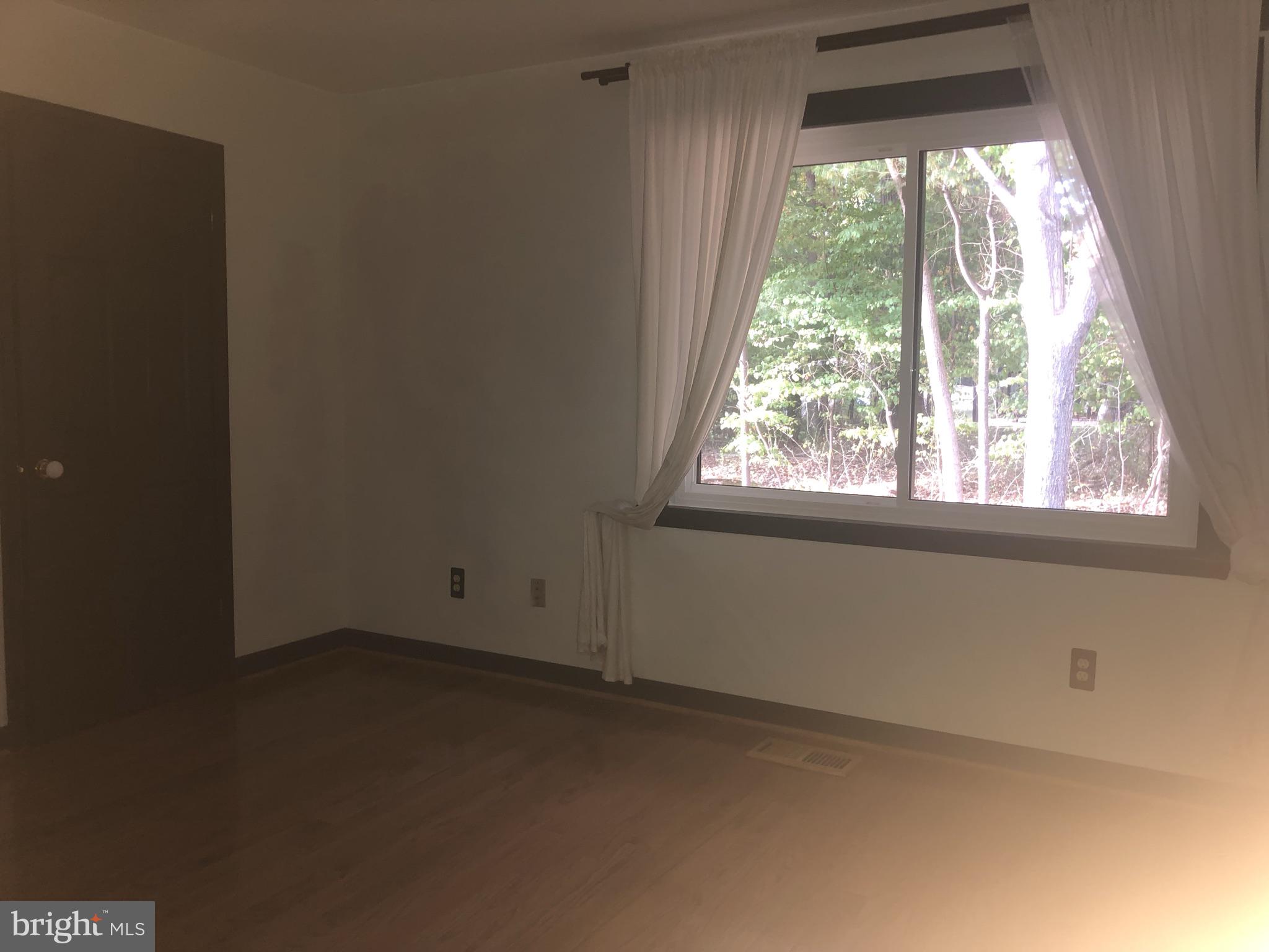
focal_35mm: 28
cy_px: 476
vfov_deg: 49.7
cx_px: 634
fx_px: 1026
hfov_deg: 63.4
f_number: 1.8
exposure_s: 1/13
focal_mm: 3.99
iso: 40
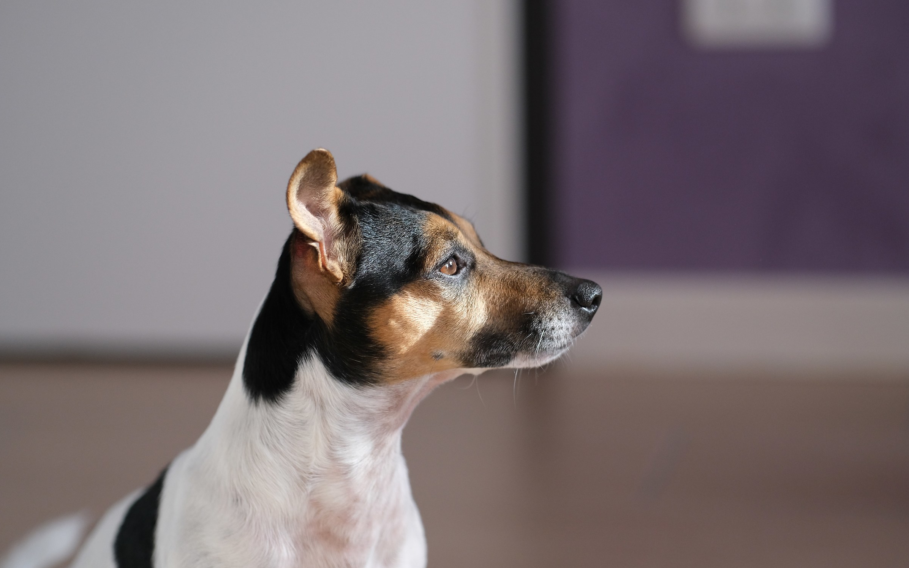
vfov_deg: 9.5
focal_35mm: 138
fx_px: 3419
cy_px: 286
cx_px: 455
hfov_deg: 15.1
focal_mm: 90
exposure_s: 1/1000
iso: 1000
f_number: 2
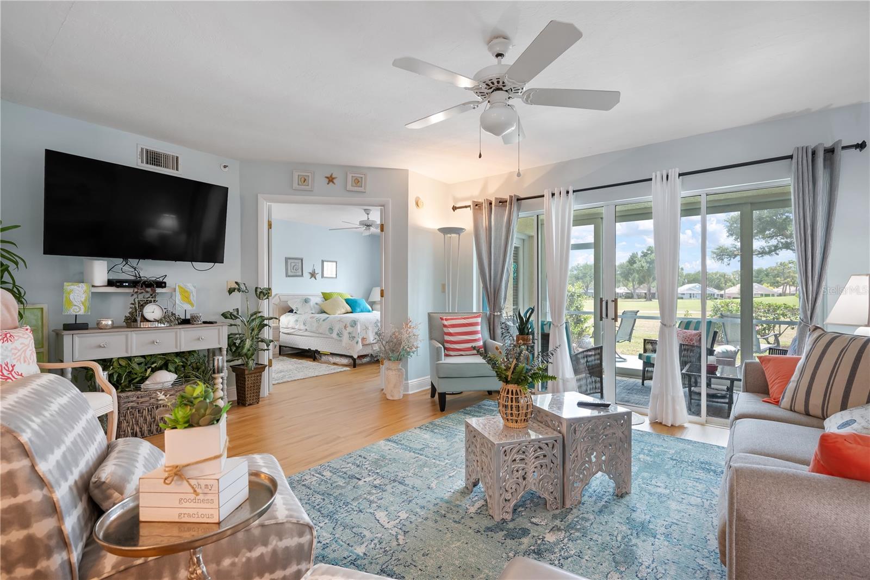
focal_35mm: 16
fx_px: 399
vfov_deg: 72.0
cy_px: 290
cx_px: 435
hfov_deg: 95.0
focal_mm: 16.5
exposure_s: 1/20
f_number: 8
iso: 400
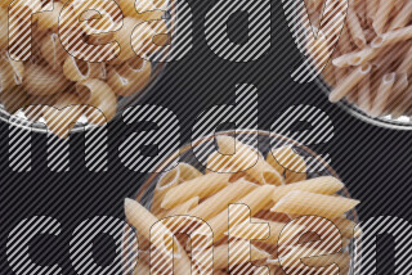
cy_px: 129
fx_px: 1432
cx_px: 238
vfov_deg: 11.0
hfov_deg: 16.4
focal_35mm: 125
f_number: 8
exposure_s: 1/100
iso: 100
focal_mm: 50
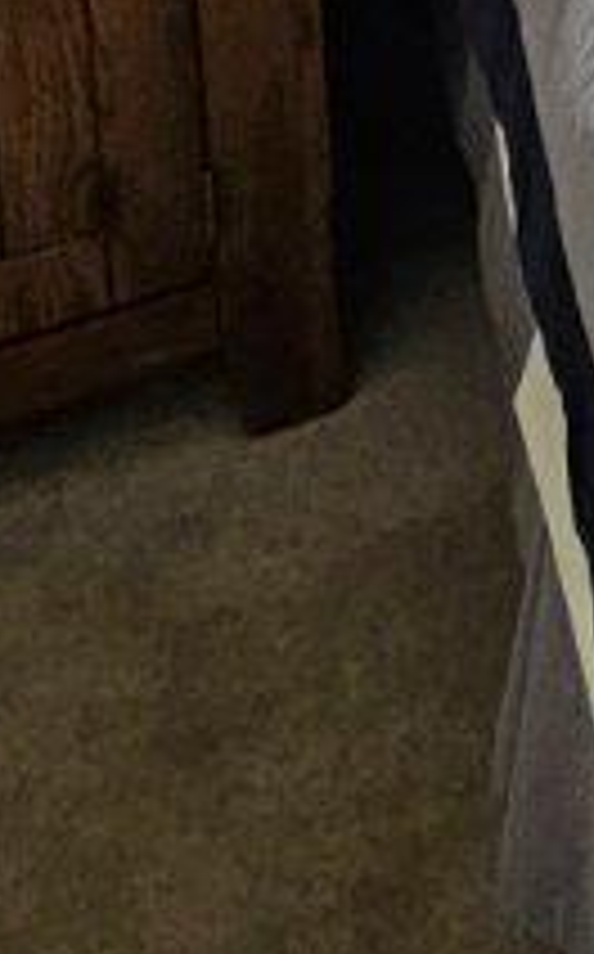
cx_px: 1832
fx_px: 2597
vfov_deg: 15.0
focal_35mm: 100
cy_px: -1179
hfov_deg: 9.7
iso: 160
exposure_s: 1/60
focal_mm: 2.2
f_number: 2.2
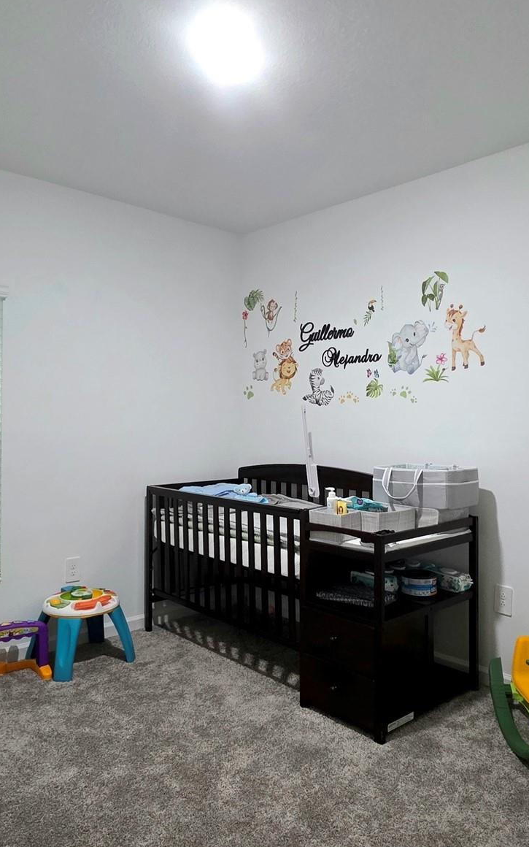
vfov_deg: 88.0
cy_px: 419
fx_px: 438
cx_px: 266
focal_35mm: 19
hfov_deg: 62.2
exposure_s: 1/60.2
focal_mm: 2.2
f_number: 1.9
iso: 400
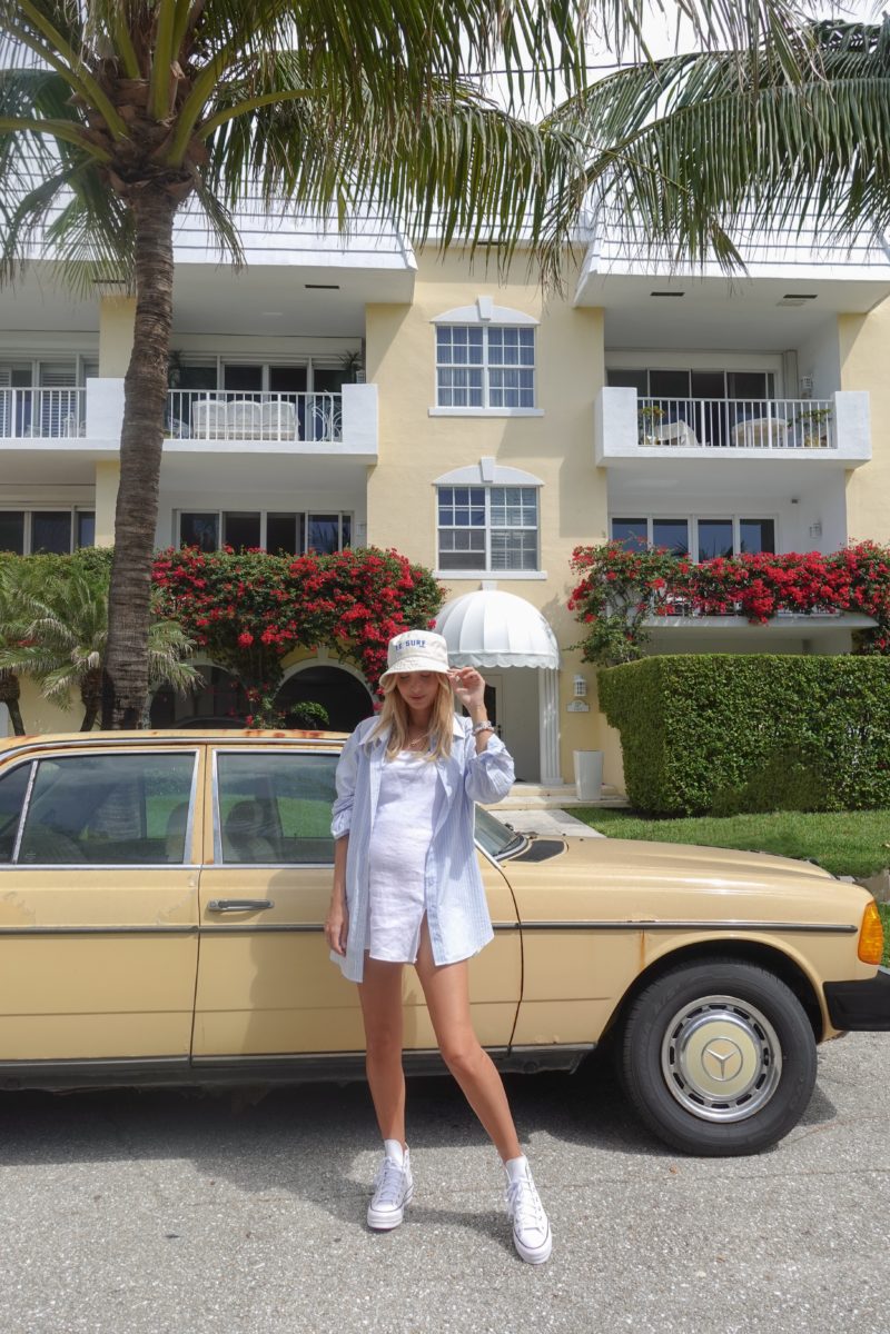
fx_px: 890
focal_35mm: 24
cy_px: 667
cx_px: 445
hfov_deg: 53.1
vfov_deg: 73.7
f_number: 4
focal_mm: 9.4
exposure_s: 1/640
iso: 80
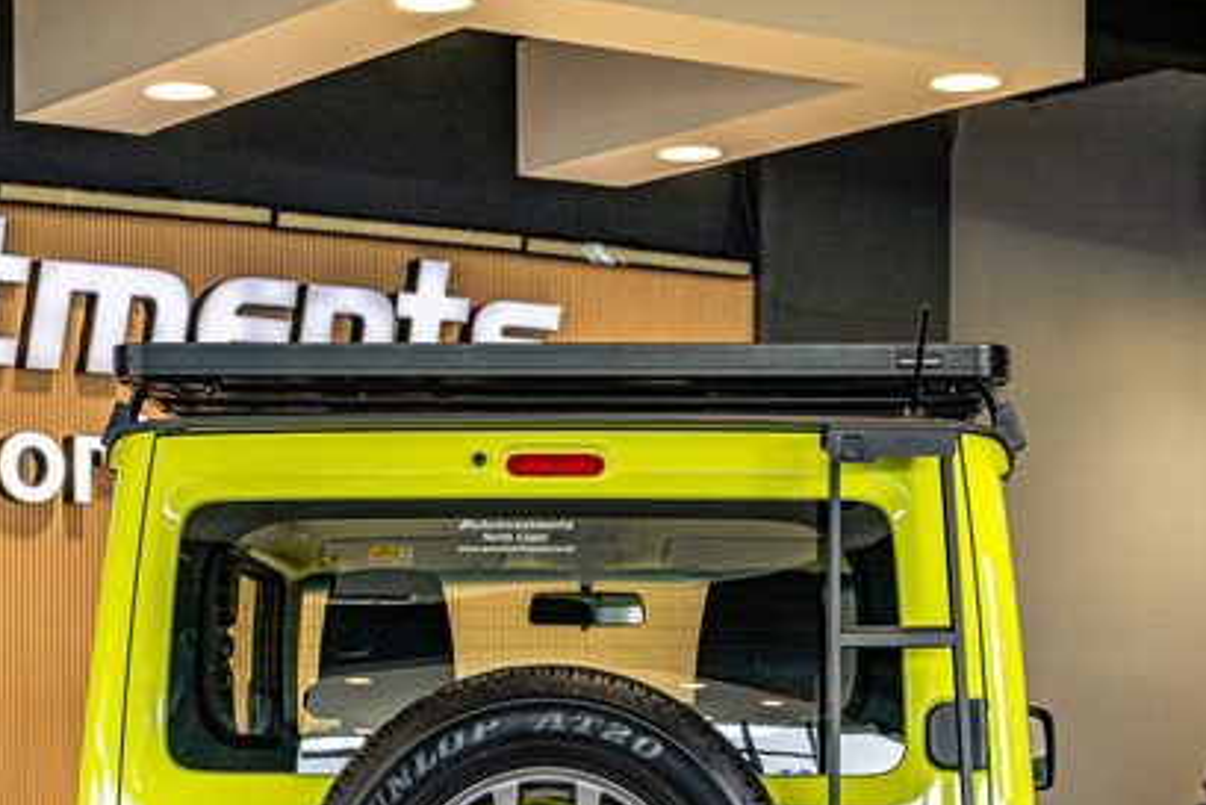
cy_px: 926
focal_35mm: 95
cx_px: 556
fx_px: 3183
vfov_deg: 14.0
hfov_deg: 21.4
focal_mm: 38
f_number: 5
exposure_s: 1/125
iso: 400
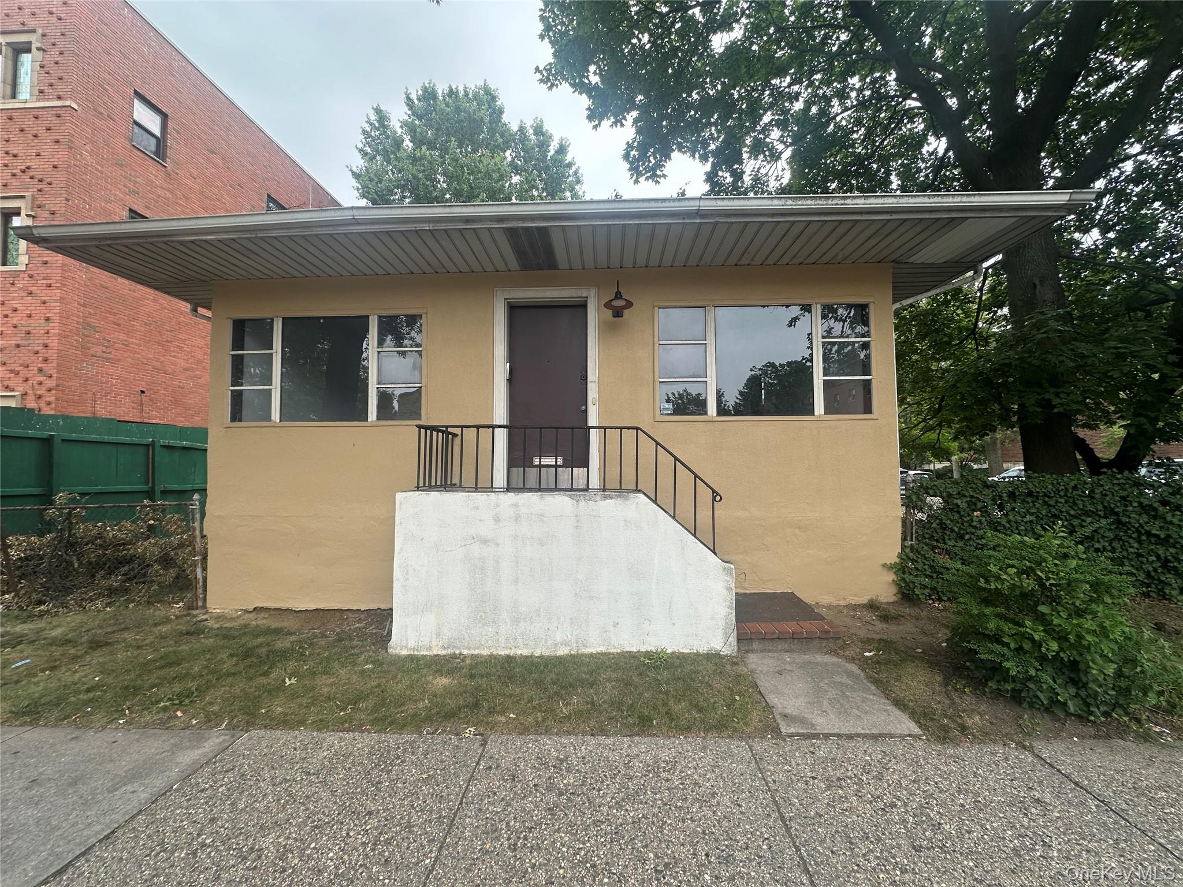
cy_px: 444
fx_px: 478
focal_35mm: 14
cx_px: 592
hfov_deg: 102.1
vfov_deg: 85.7
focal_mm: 2.22
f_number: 2.2
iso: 40
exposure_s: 1/435
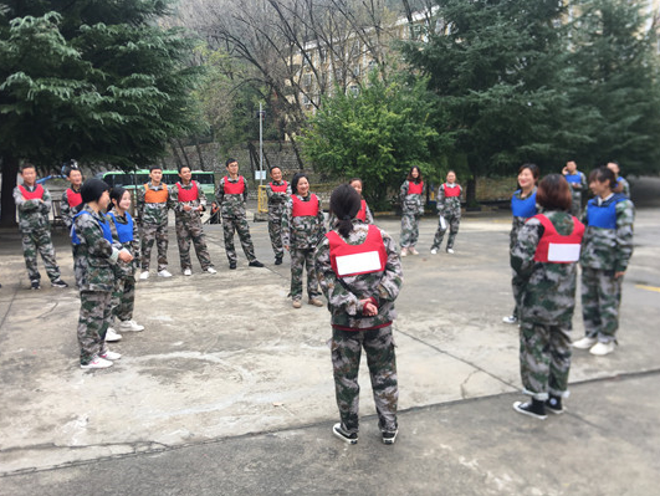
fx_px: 572
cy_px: 242
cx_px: 333
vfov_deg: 46.8
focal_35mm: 30
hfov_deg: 59.9
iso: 25
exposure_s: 1/107
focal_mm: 4.15
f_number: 2.2
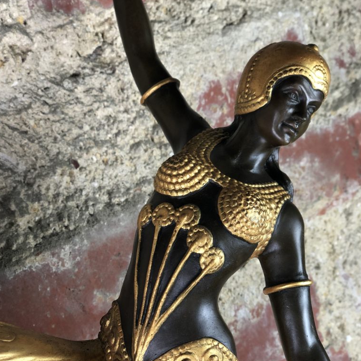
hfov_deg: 27.7
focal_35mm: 62
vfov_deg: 27.7
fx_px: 732
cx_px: 179
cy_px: 219
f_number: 2.4
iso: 40
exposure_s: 1/50
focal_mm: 6
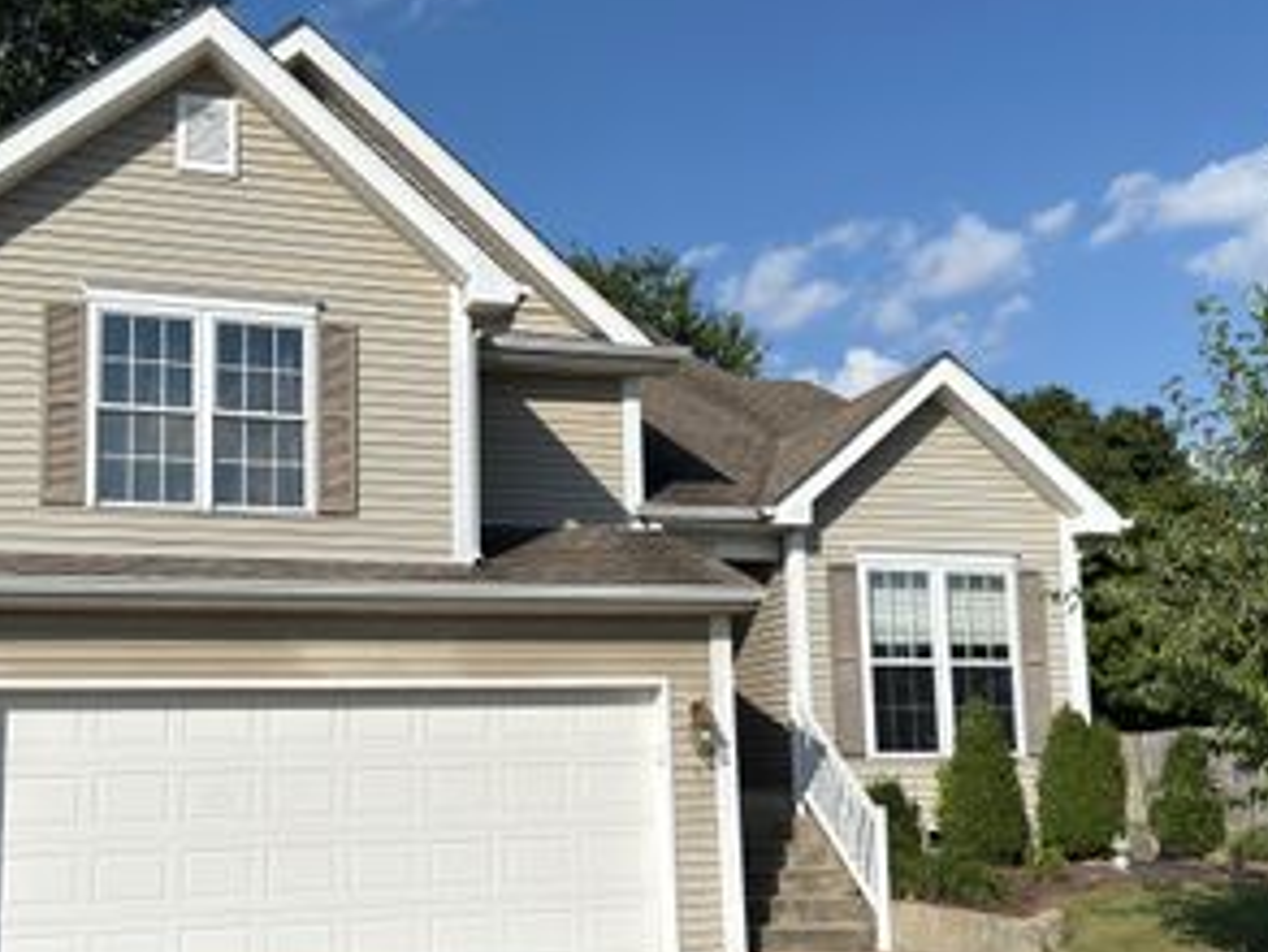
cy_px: 569
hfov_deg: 45.5
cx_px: 511
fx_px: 1502
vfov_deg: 35.0
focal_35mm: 41
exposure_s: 1/8264
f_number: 1.78
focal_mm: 6.76
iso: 64
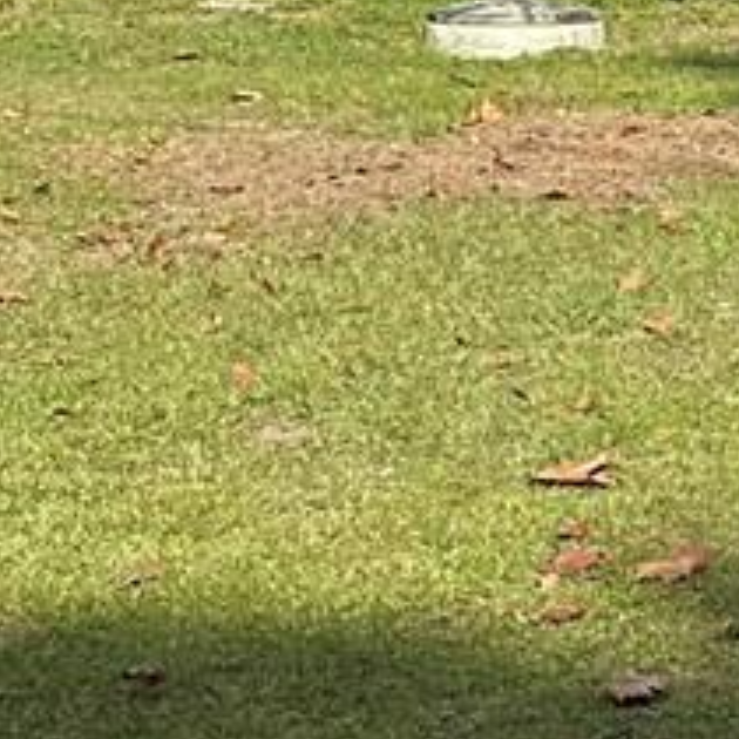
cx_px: 1460
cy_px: -18
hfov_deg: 10.0
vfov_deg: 10.7
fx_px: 3913
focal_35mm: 162
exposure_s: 1/5263
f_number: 1.78
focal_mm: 6.86
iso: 80
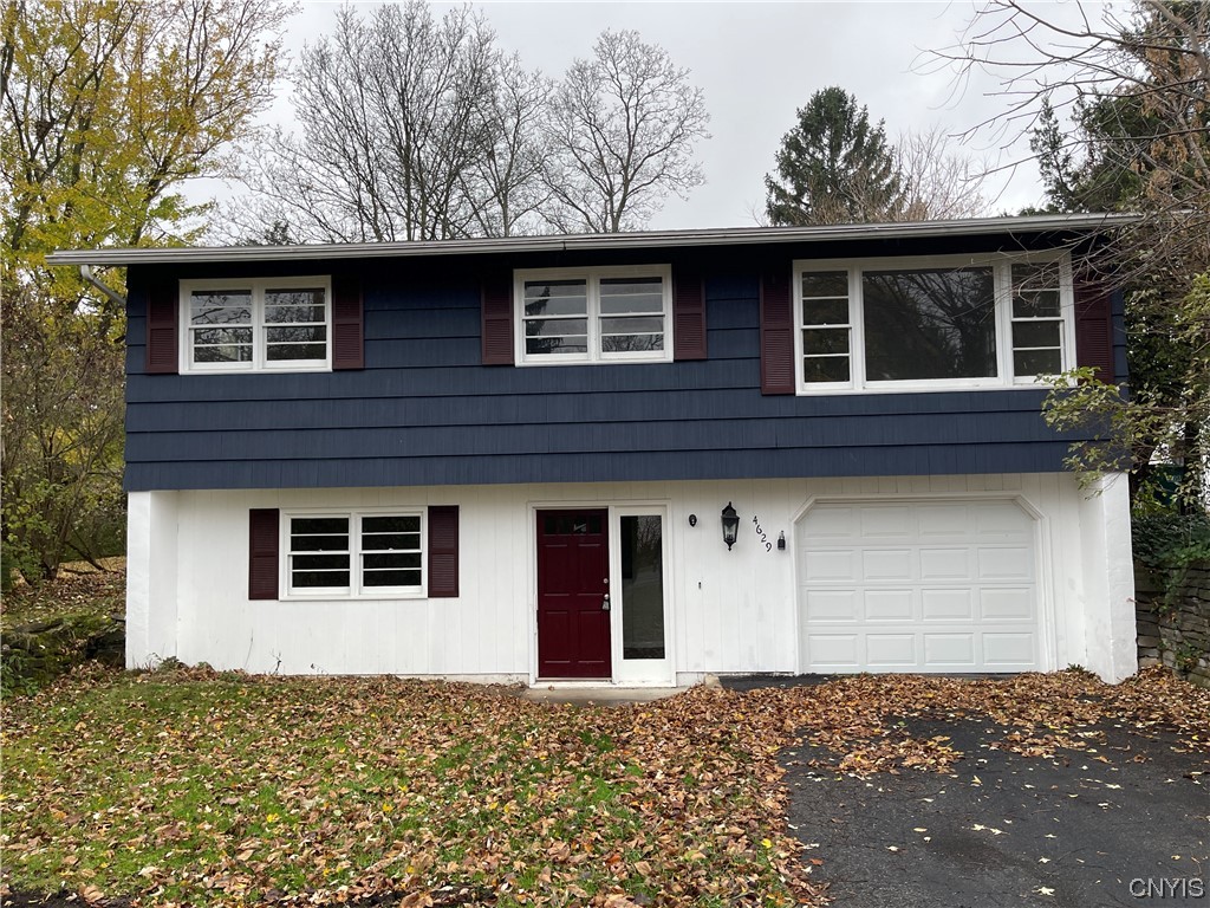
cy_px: 454
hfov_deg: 67.3
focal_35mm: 26
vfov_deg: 53.1
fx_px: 909
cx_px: 605
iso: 64
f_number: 1.6
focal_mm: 5.1
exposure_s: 1/121
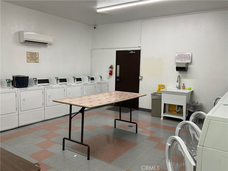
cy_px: 86
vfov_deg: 48.2
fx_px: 191
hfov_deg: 61.7
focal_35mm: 29
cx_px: 114
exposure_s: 1/60
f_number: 1.8
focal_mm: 3
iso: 40
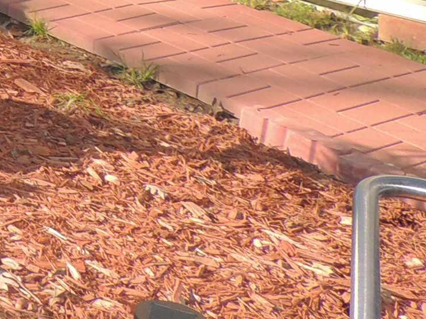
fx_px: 1231
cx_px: -432
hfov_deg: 15.5
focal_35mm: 100
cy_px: -213
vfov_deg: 13.6
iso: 100
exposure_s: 1/500
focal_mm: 4.3
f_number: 3
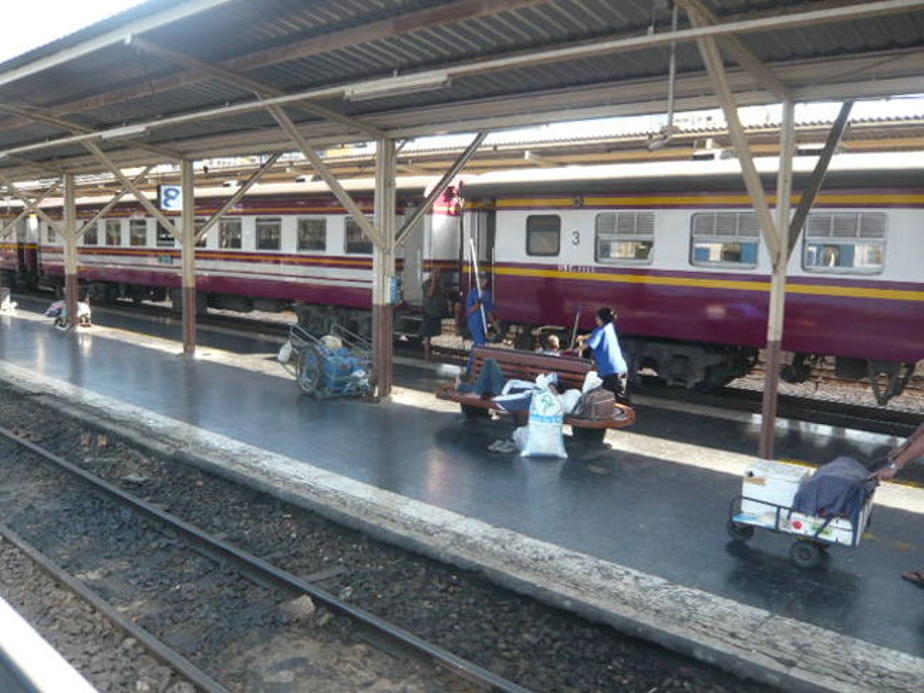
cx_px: 462
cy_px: 346
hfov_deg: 63.5
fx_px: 747
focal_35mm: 28
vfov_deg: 49.7
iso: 125
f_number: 2.8
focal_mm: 4.6
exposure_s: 1/125
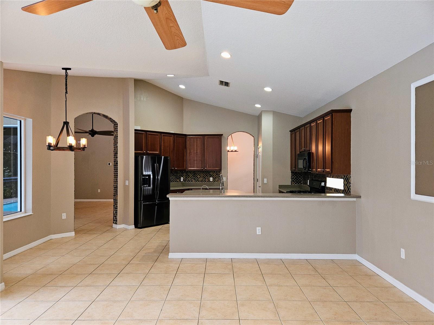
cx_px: 217
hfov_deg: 73.9
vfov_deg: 58.9
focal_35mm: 23
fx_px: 288
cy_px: 162
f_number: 1.8
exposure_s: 1/60
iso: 125
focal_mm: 5.4
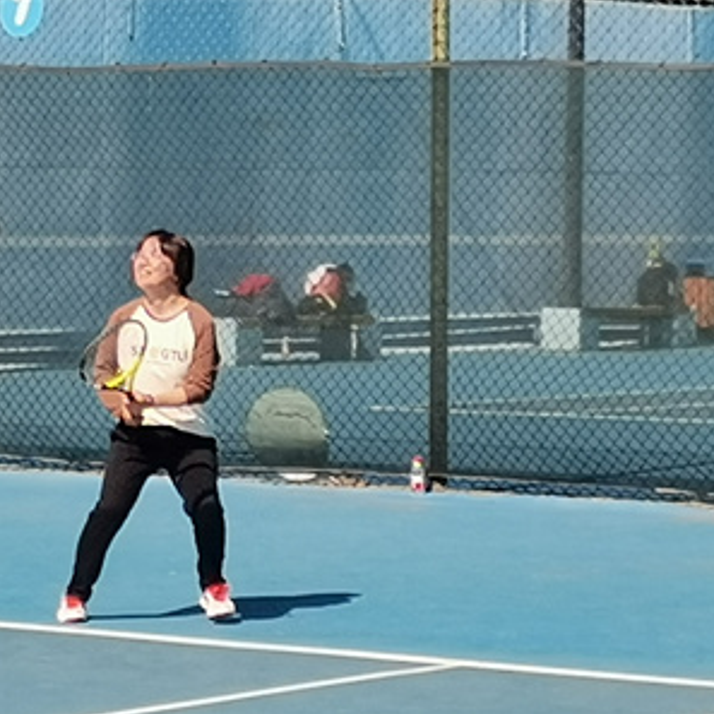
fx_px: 4340
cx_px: 264
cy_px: 358
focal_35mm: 186
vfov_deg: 9.4
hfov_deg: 9.4
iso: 50
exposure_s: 1/1980
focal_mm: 4.75
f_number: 1.8
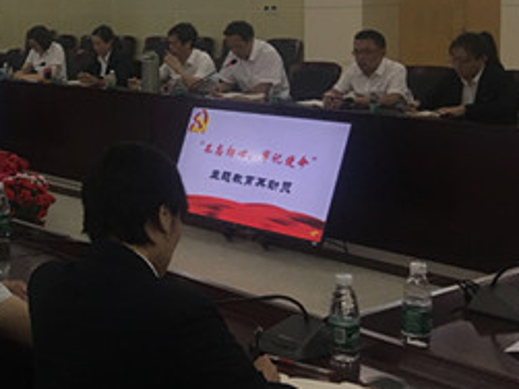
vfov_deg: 21.8
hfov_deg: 26.8
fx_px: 1004
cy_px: 107
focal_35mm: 67
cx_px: -41
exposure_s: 1/33
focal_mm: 4.15
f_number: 2.2
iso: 50
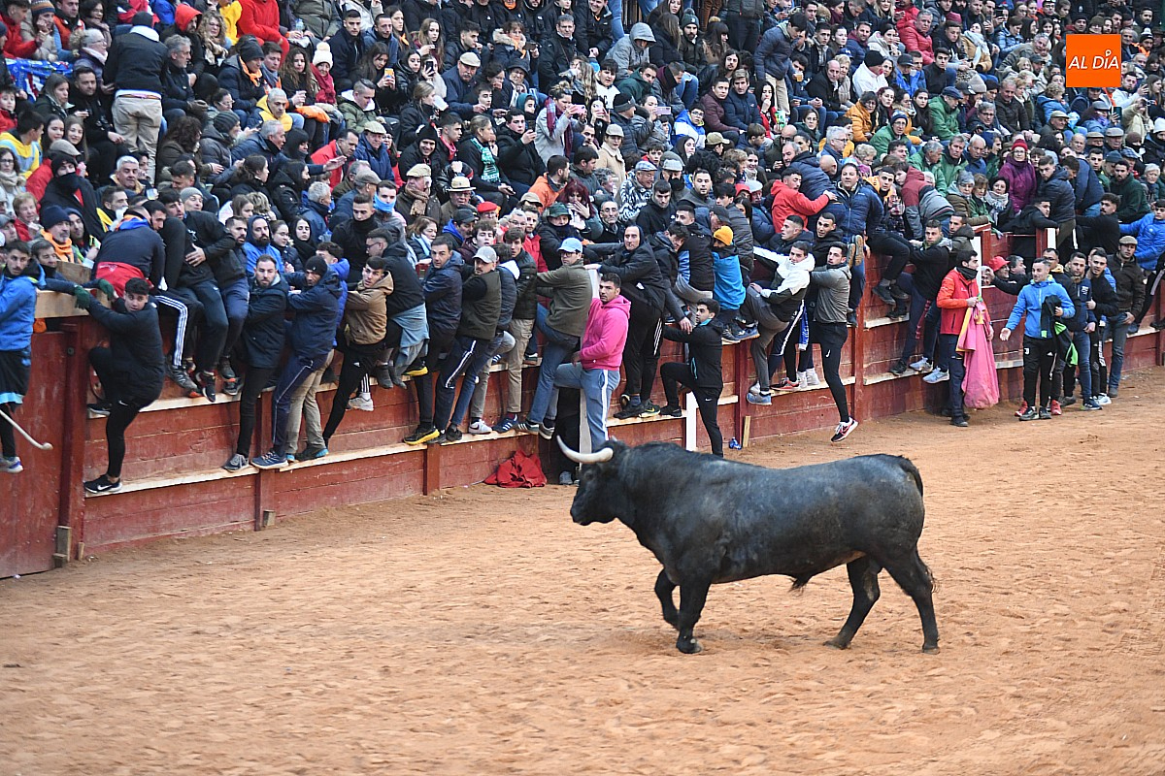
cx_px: 582
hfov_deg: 15.2
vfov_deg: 10.2
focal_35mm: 135
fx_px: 4368
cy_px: 388
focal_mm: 135
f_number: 3.2
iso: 6400
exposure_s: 1/320
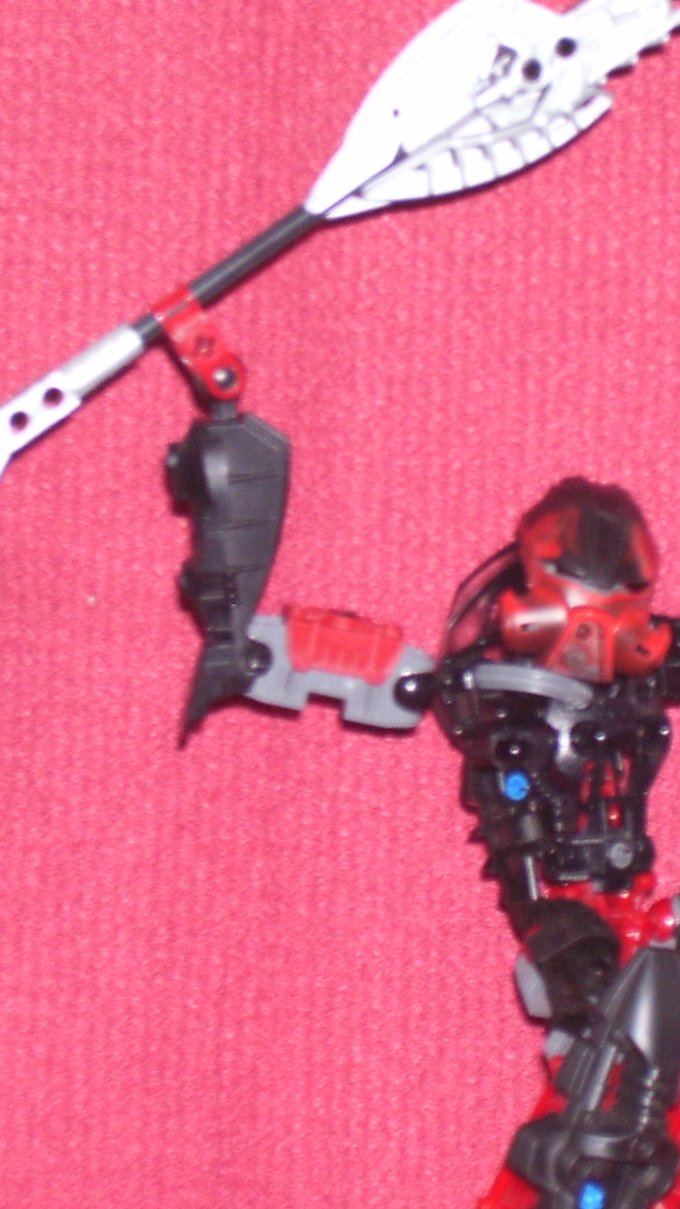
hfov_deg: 7.4
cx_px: 536
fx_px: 5255
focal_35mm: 164
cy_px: 564
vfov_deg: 13.1
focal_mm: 16.8
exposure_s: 1/90
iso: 125
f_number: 4.6
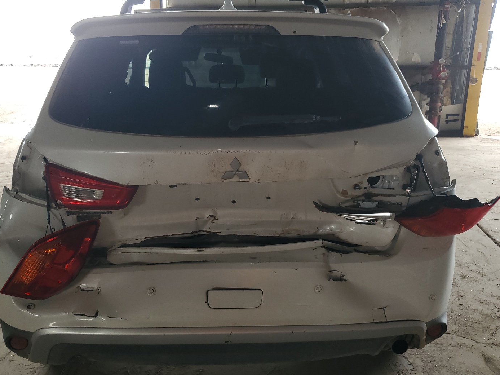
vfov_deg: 46.8
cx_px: 232
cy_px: 188
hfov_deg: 59.9
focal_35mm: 30
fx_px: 433
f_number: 1.5
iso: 55
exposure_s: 1/120
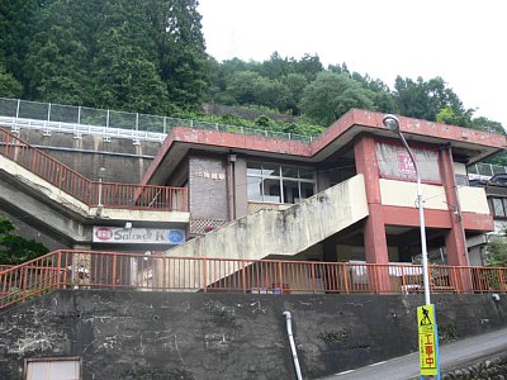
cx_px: 254
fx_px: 513
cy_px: 190
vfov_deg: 40.7
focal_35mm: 35
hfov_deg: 52.6
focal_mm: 7.4
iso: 80
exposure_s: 1/50
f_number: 3.2
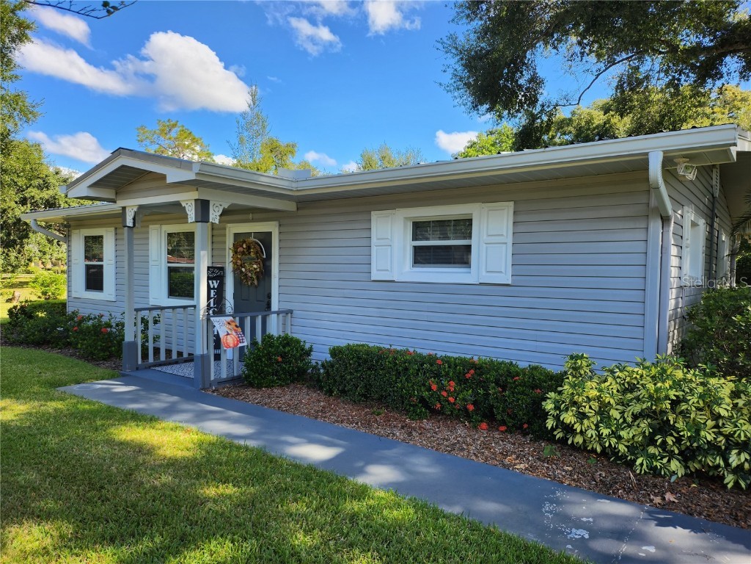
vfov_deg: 56.8
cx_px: 376
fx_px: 521
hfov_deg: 71.6
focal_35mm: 24
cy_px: 282
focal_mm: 5
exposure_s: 1/970
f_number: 1.8
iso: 50
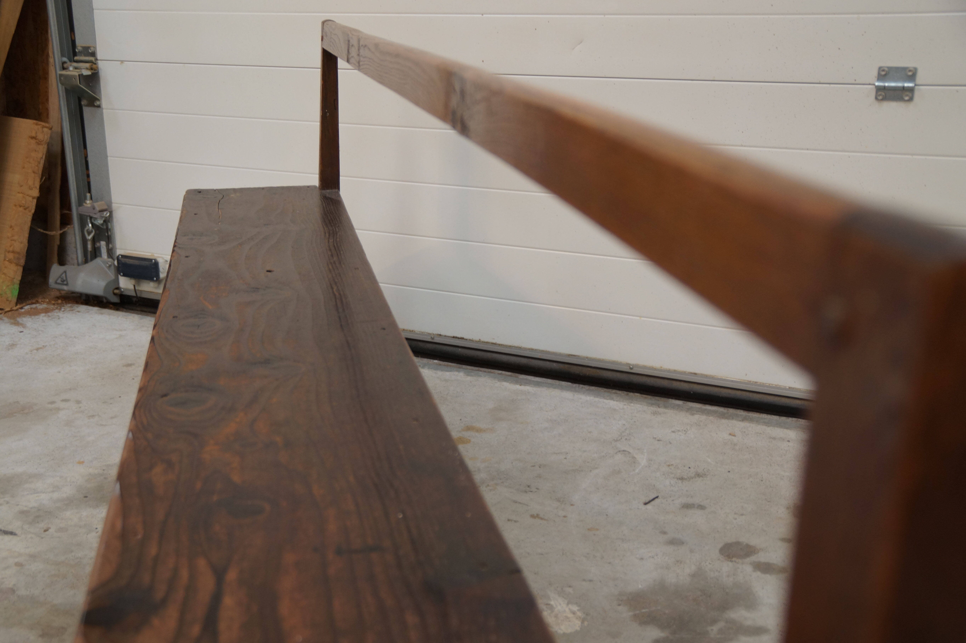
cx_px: 483
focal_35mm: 45
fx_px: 1207
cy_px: 322
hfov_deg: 43.6
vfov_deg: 29.8
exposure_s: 1/60
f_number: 4
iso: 400
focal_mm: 30
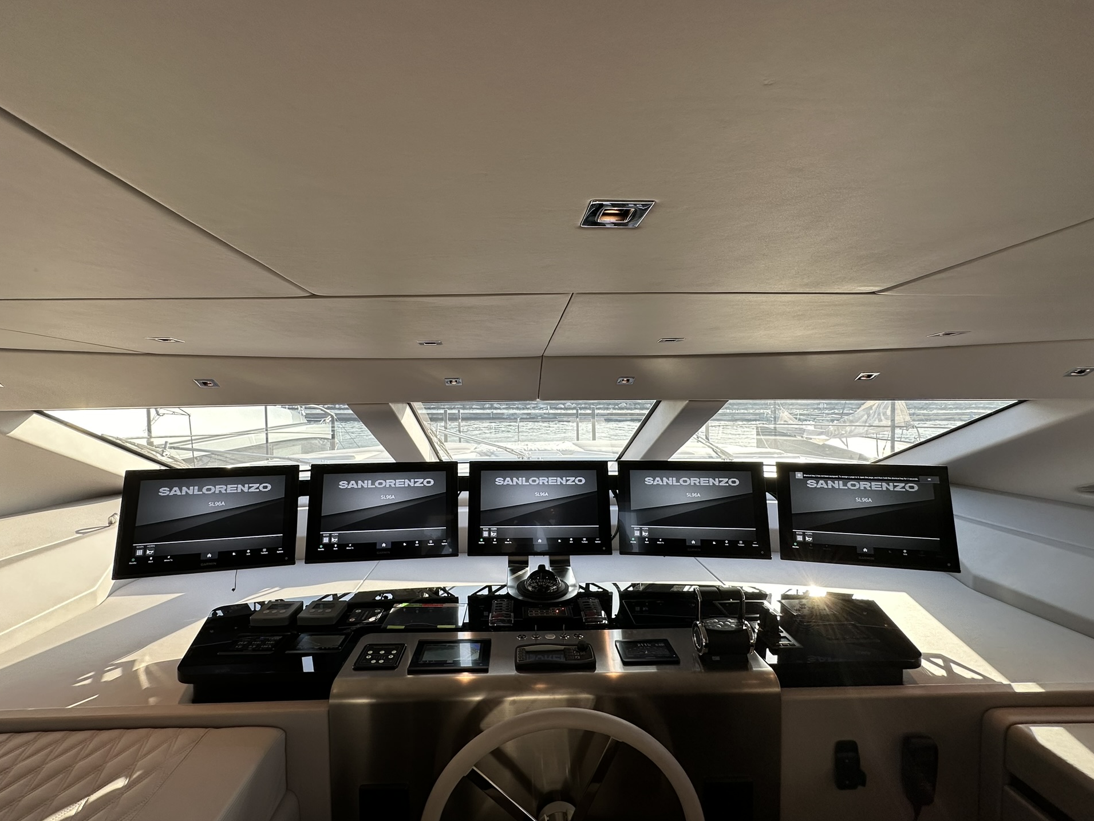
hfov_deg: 98.1
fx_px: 474
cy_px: 403
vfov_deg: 81.8
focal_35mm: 15
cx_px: 523
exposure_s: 1/259
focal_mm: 2.22
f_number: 2.2
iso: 40
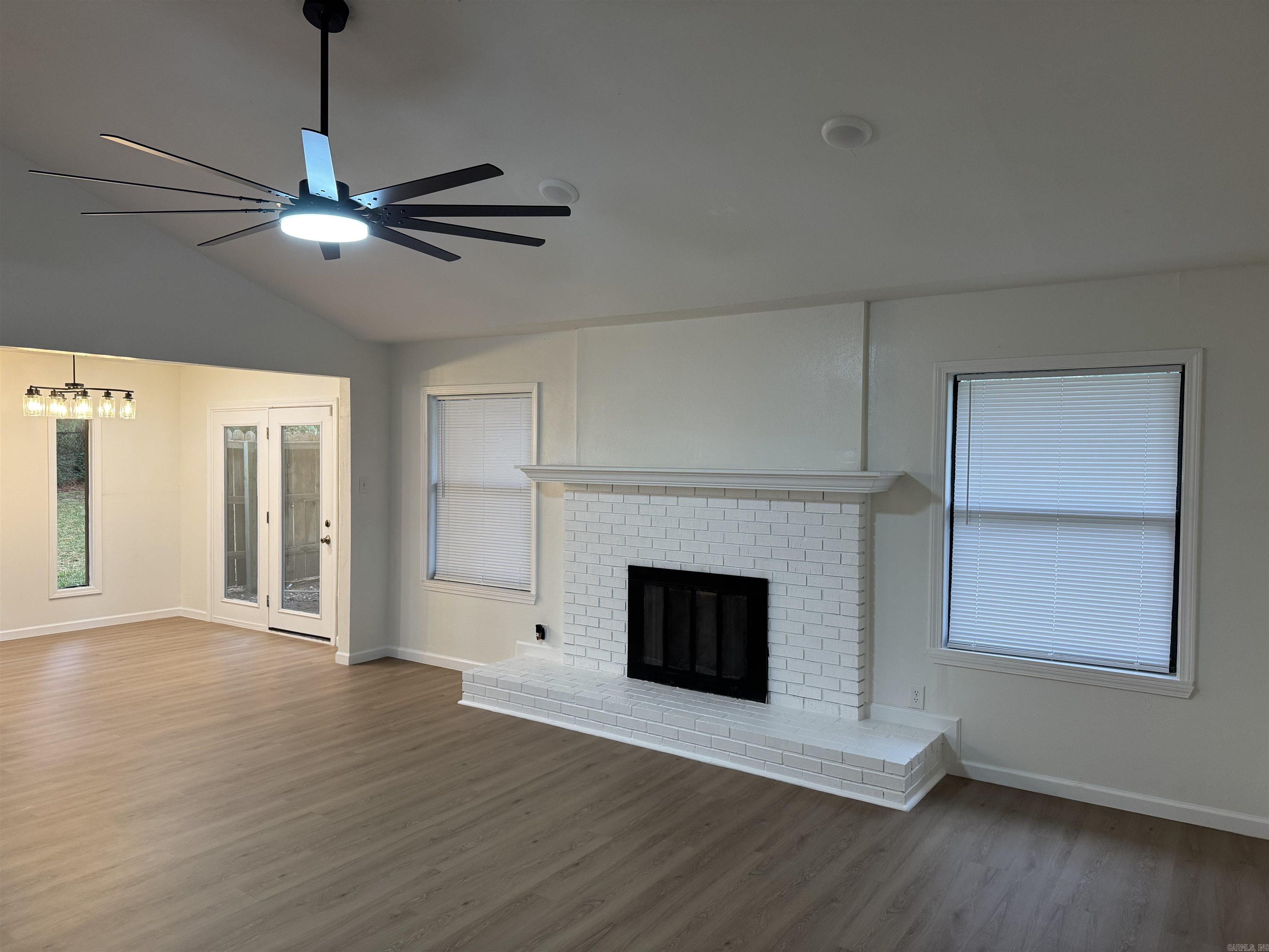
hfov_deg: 71.6
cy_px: 476
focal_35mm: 24
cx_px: 634
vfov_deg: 56.8
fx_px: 880
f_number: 1.78
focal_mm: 6.76
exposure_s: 1/120
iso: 200
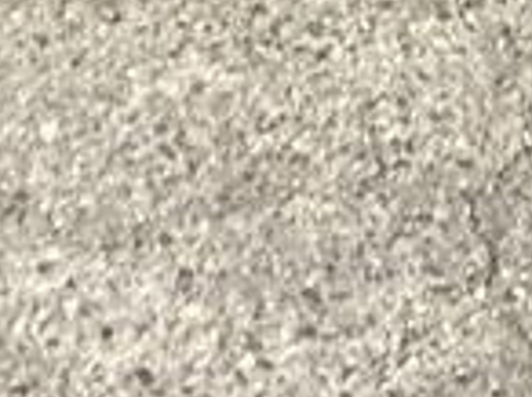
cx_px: 109
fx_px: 3345
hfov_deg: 9.1
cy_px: -962
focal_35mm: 218
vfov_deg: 6.1
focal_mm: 3.3
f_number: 2.4
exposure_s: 1/668
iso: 25
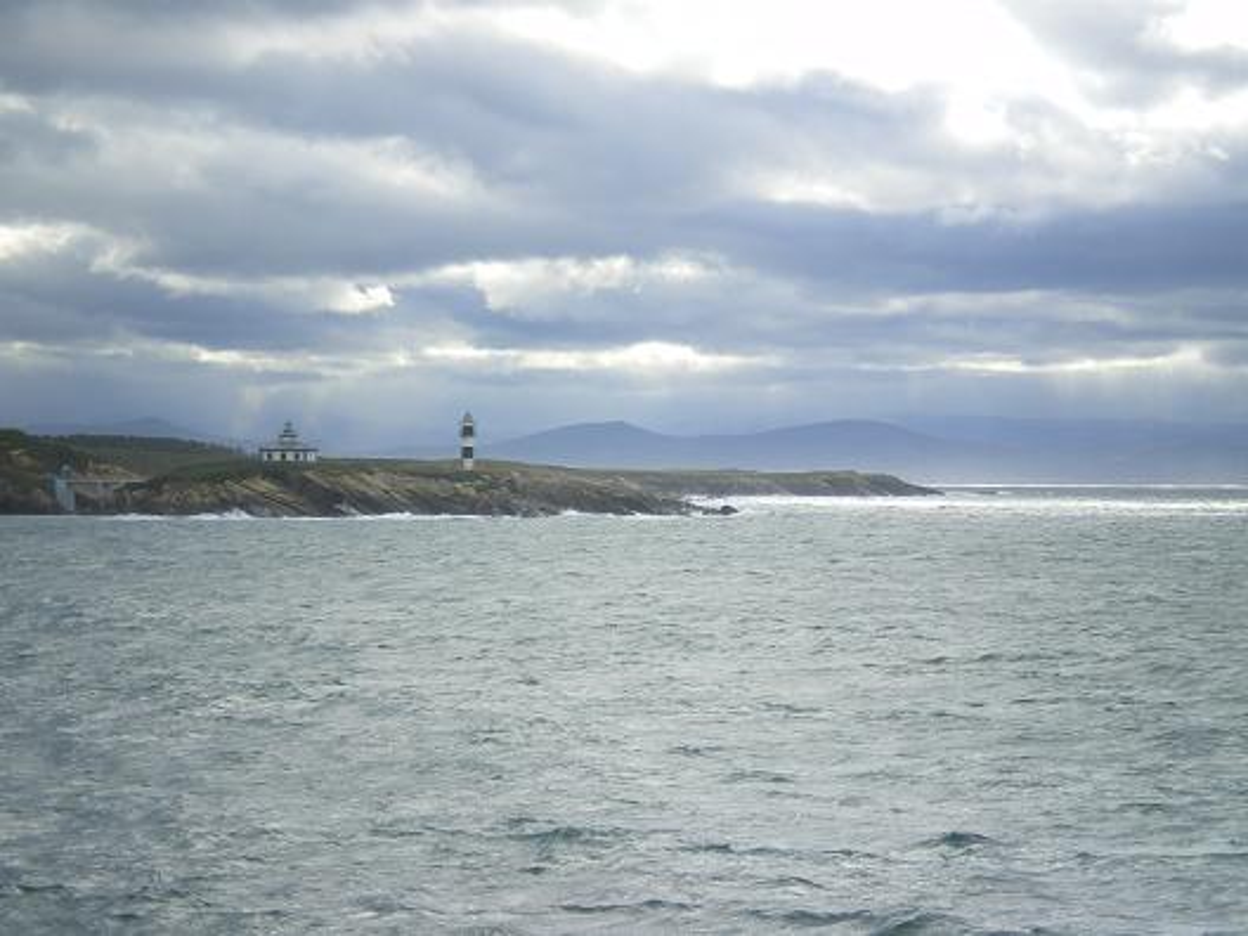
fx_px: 4110
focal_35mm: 114
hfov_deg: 17.3
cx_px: 624
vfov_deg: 13.0
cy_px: 468
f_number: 5.9
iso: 64
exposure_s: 1/160
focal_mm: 18.9
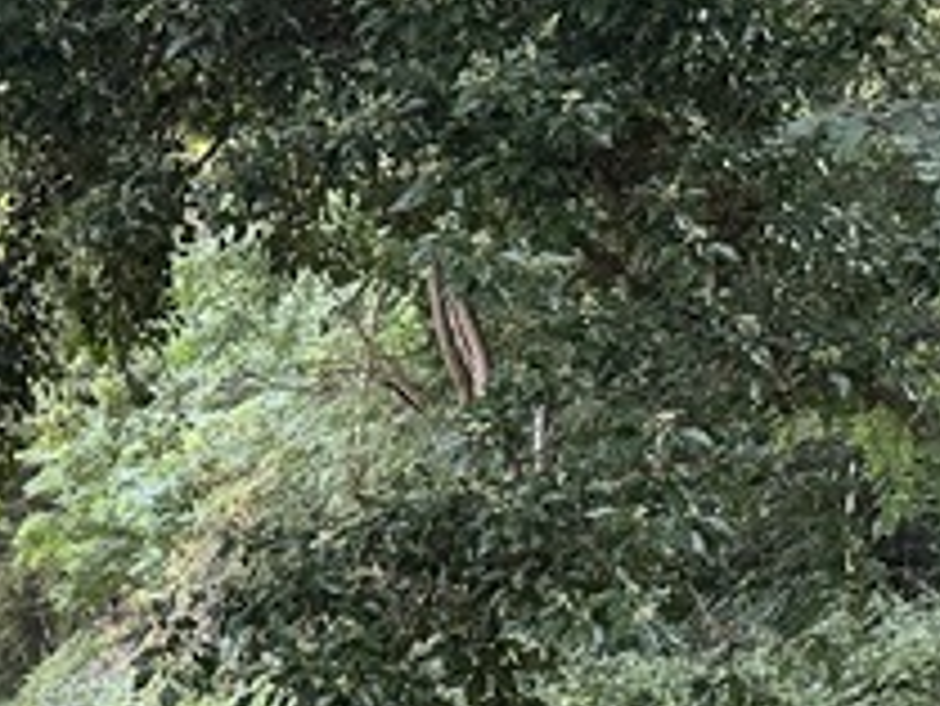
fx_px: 1875
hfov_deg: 25.6
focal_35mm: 69
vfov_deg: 20.9
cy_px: 625
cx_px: -144
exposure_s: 1/60
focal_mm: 6.86
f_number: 1.78
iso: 500
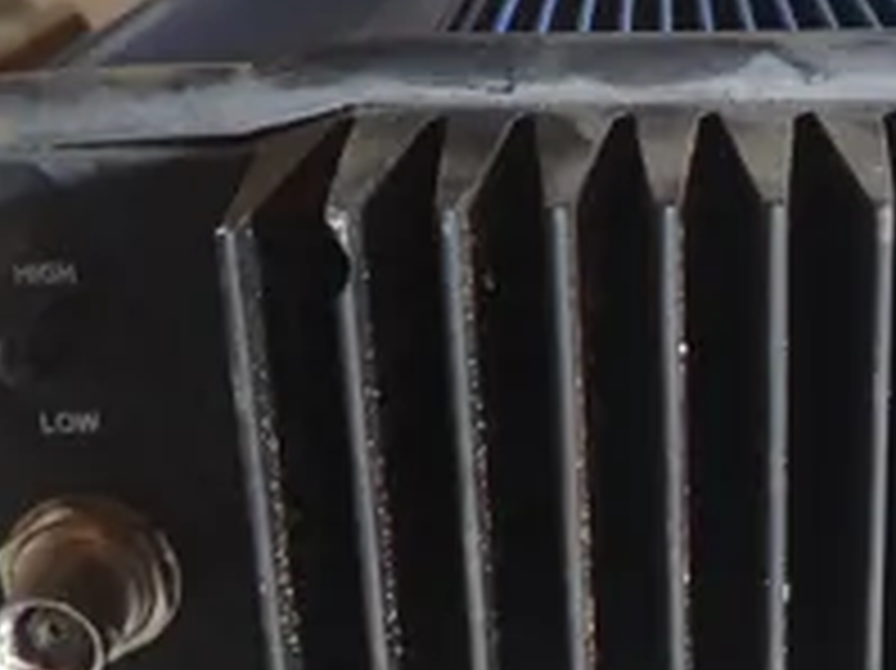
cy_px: 645
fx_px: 2018
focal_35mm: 78
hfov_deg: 24.5
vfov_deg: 18.5
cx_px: 747
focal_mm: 4.5
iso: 100
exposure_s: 1/100
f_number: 2
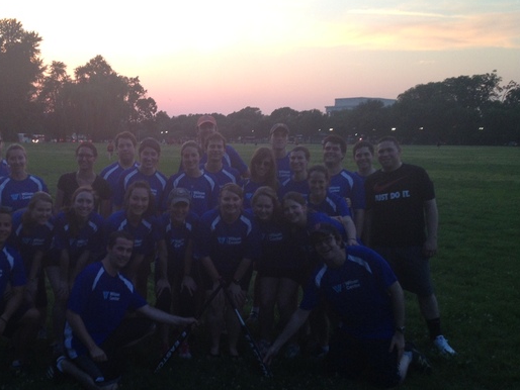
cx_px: 161
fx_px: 736
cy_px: 211
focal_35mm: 49
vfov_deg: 29.7
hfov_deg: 38.3
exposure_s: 1/120
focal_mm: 4.28
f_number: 2.4
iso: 80
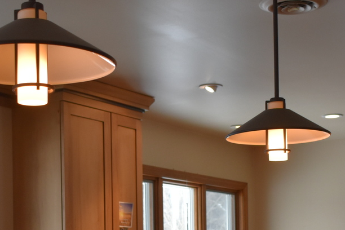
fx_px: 798
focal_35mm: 83
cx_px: 152
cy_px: 268
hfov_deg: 24.4
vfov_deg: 15.8
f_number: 3.8
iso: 800
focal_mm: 21
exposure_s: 1/250
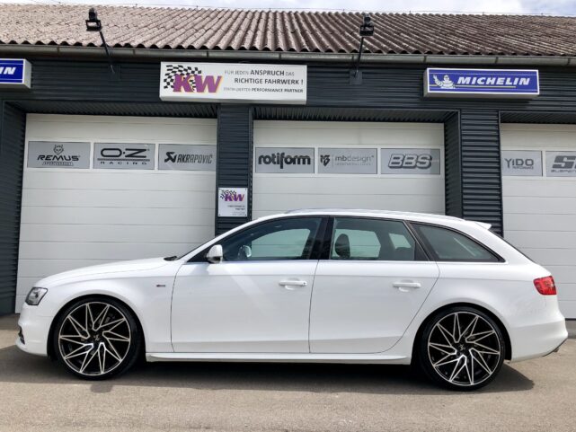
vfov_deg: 49.8
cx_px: 288
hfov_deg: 63.4
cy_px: 216
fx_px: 466
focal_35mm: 28
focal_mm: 3.99
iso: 20
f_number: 1.8
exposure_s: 1/1715
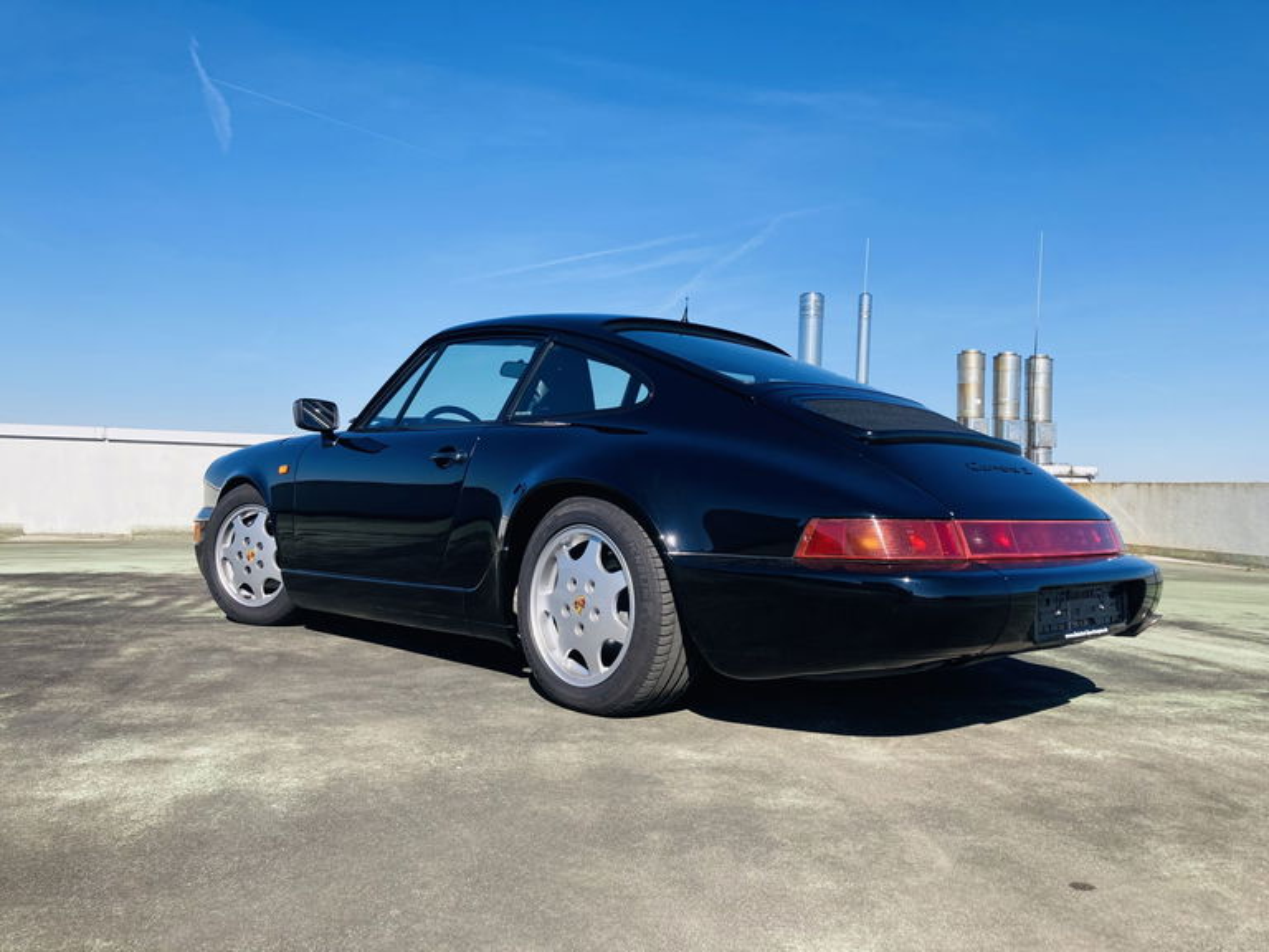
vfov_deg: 49.7
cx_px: 634
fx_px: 1026
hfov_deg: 63.4
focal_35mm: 28
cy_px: 476
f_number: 1.8
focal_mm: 3.99
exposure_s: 1/1779
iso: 20
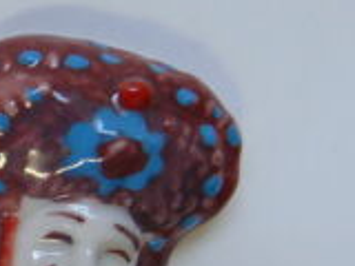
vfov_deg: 14.0
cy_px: 215
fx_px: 1077
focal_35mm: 105
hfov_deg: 17.3
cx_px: -142
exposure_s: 1/15
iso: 100
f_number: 2.8
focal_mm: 7.4
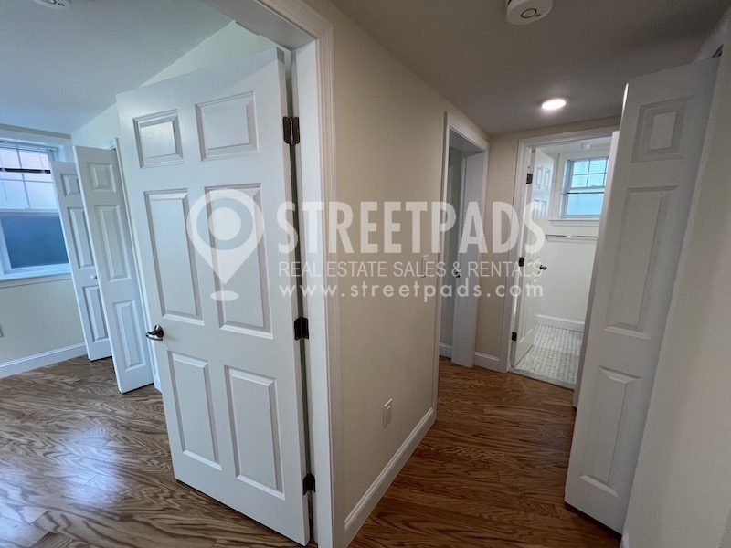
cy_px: 274
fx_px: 275
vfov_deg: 89.9
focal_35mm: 13
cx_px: 366
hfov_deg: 106.2
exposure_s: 1/120
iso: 125
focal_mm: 1.57
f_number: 1.8
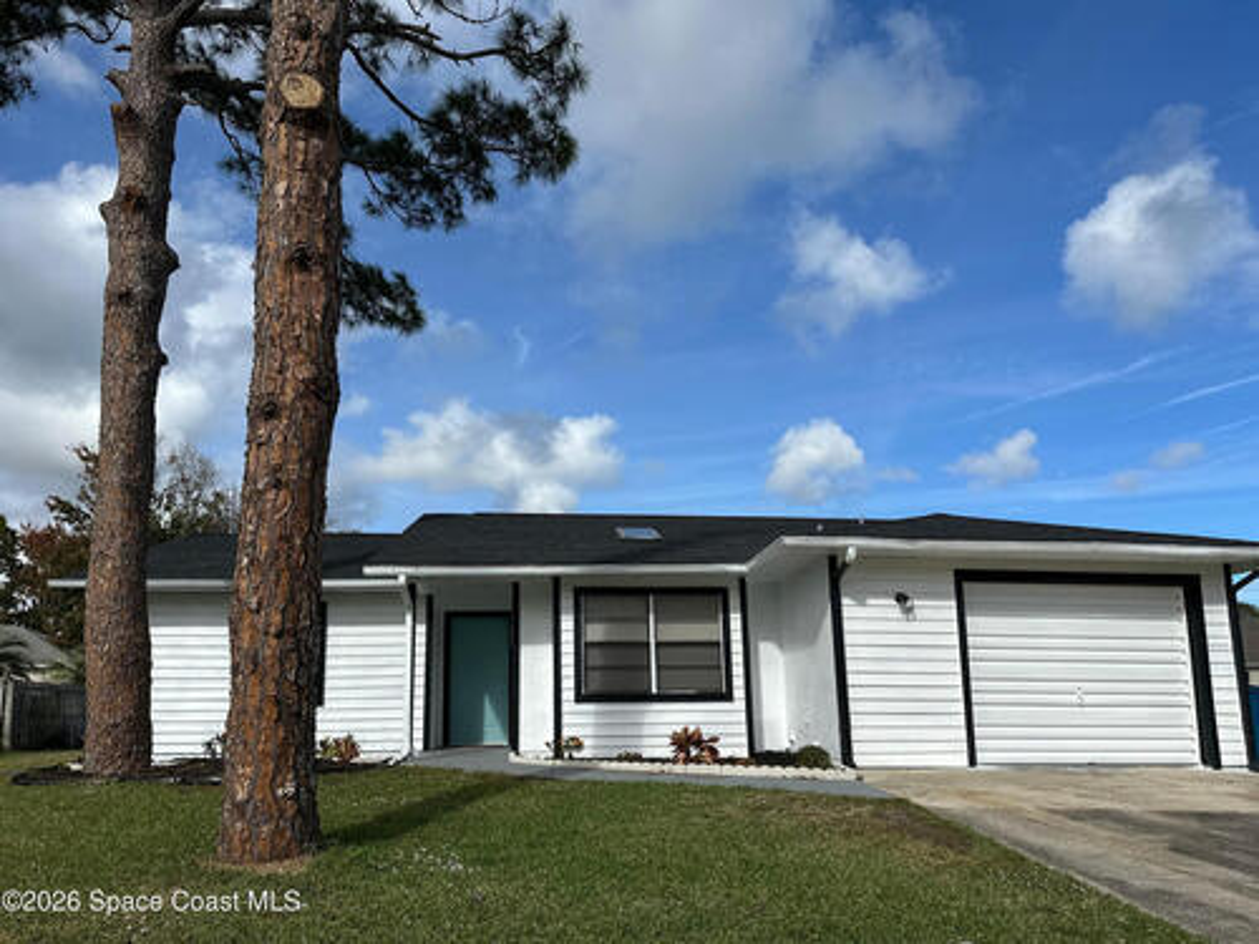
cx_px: 630
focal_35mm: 24
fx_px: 873
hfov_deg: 71.6
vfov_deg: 56.8
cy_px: 472
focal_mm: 6.86
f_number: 1.78
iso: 80
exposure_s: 1/6623
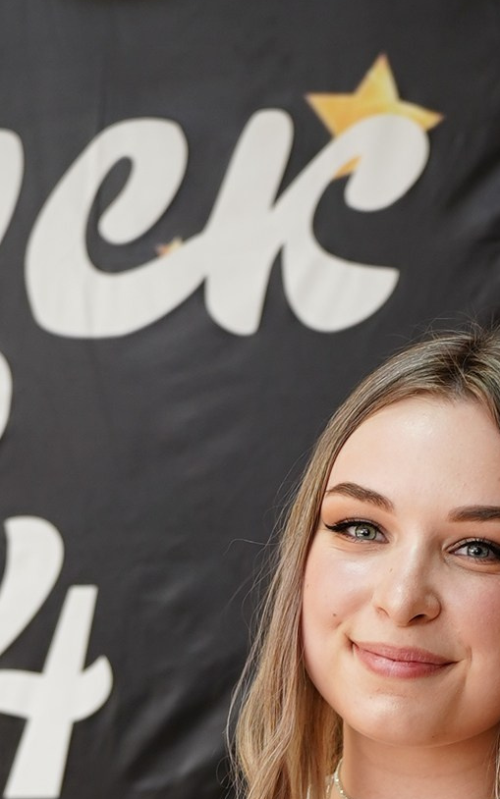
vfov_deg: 14.3
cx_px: 228
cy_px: 897
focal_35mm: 143
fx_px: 3117
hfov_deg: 9.2
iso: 320
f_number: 2.8
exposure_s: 1/160
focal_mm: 38
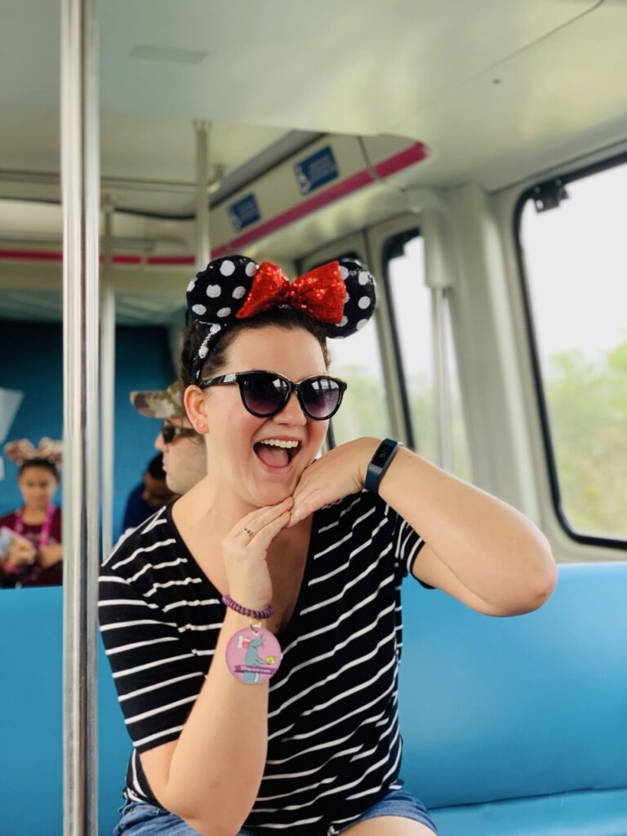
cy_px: 418
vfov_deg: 36.8
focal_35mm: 52
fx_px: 1256
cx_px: 314
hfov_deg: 28.0
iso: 100
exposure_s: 1/122
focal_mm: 6
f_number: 2.4
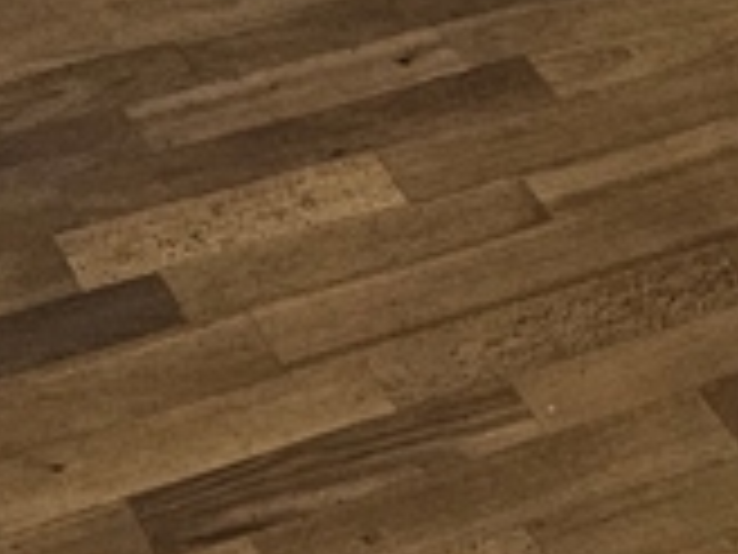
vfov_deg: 6.8
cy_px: -1531
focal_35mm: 180
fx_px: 3838
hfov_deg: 10.4
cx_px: 1246
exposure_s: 1/50
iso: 800
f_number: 1.7
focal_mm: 6.3
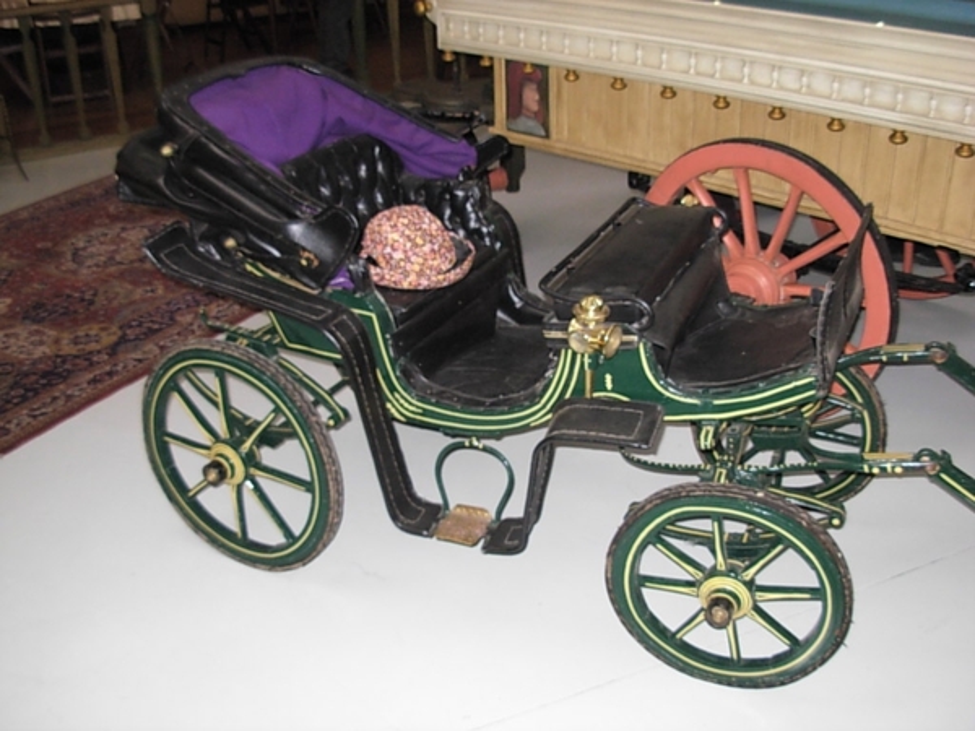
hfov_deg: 49.0
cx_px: 488
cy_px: 366
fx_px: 1070
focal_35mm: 38
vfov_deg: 37.7
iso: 299
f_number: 2.9
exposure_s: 1/121
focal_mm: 6.3
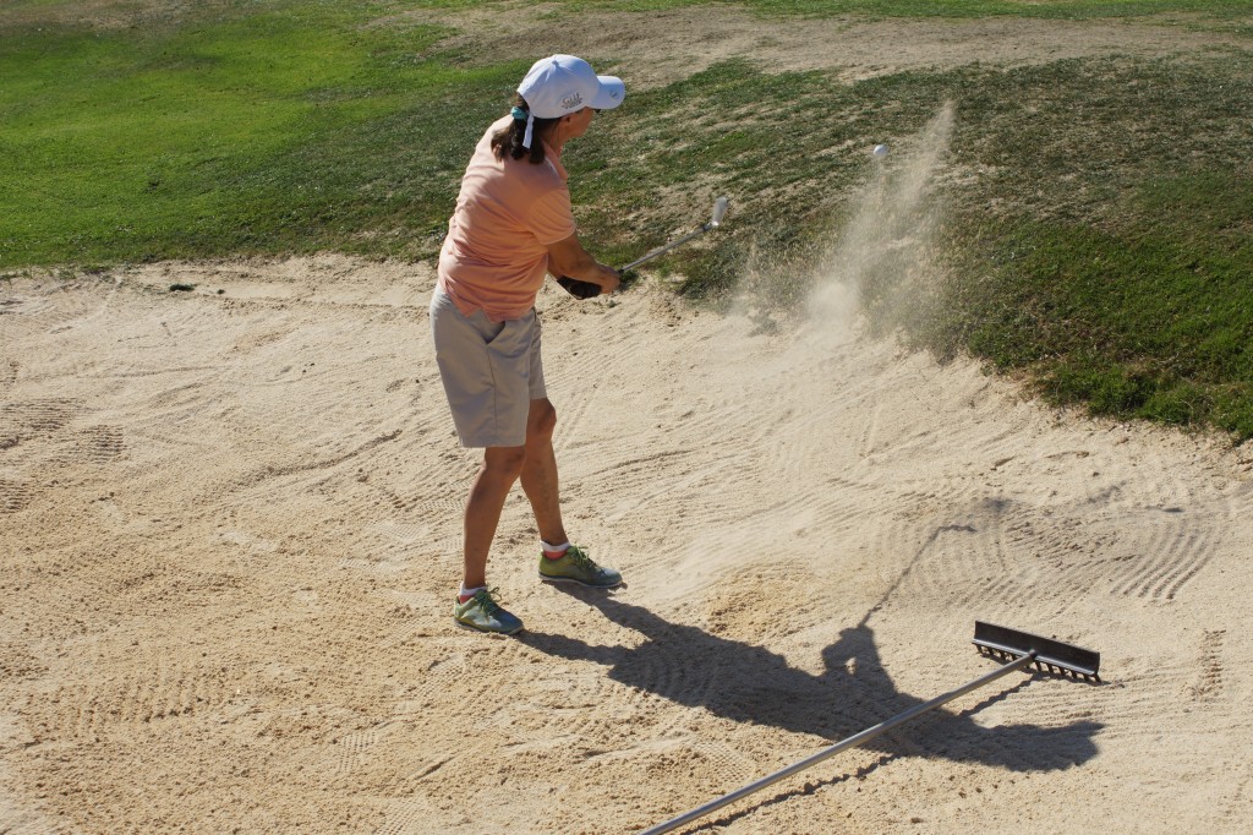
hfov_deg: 29.9
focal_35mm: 68
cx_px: 626
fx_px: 2348
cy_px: 418
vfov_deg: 20.1
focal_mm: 45
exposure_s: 1/320
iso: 100
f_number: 8
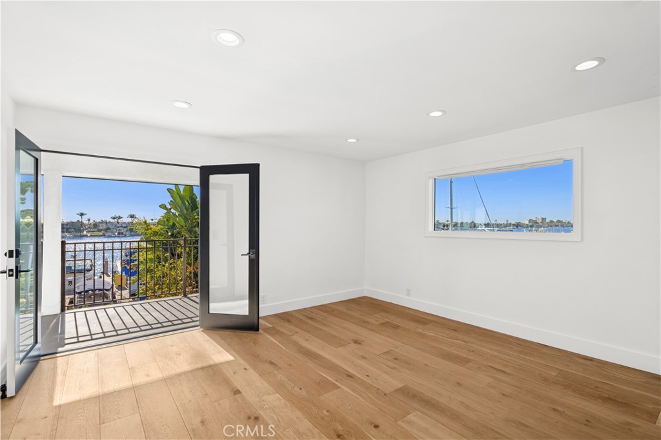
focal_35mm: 16
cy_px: 220
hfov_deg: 96.8
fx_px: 294
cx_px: 330
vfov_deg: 73.7
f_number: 9
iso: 100
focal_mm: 16
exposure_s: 1/25
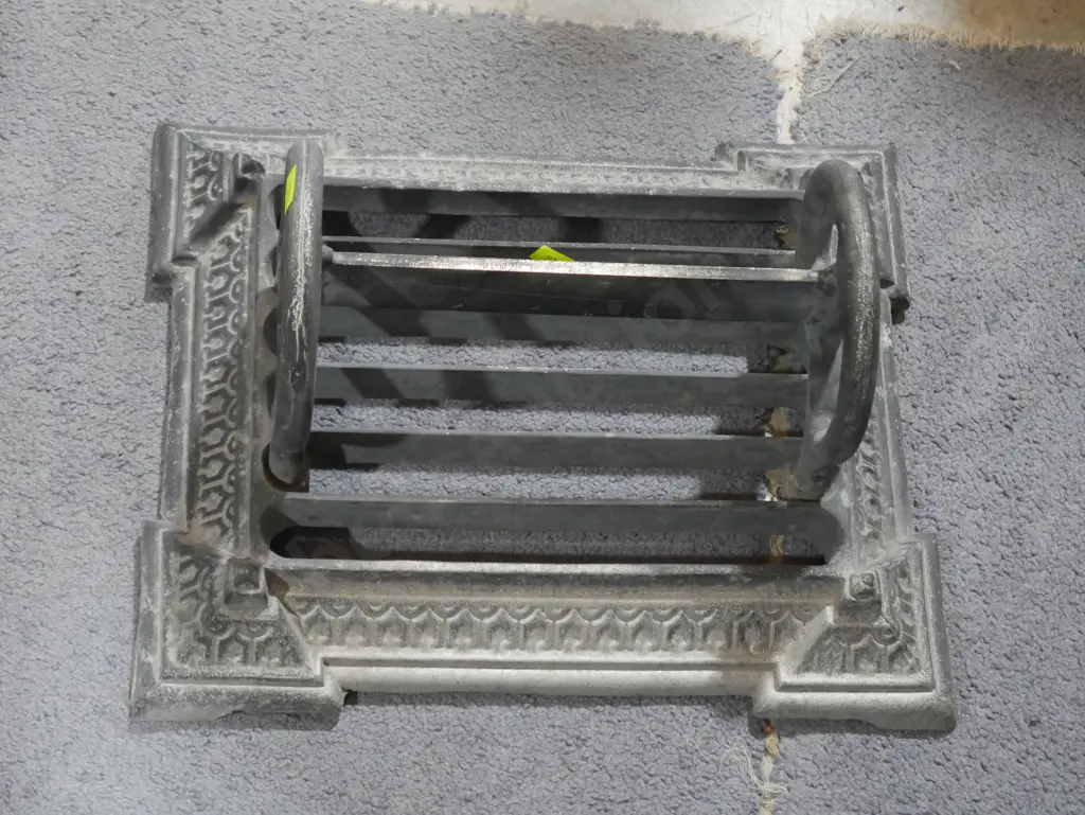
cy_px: 408
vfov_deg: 17.6
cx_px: 542
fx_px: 2634
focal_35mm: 84
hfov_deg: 23.3
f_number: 5.6
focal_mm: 42
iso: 2500
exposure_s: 1/100
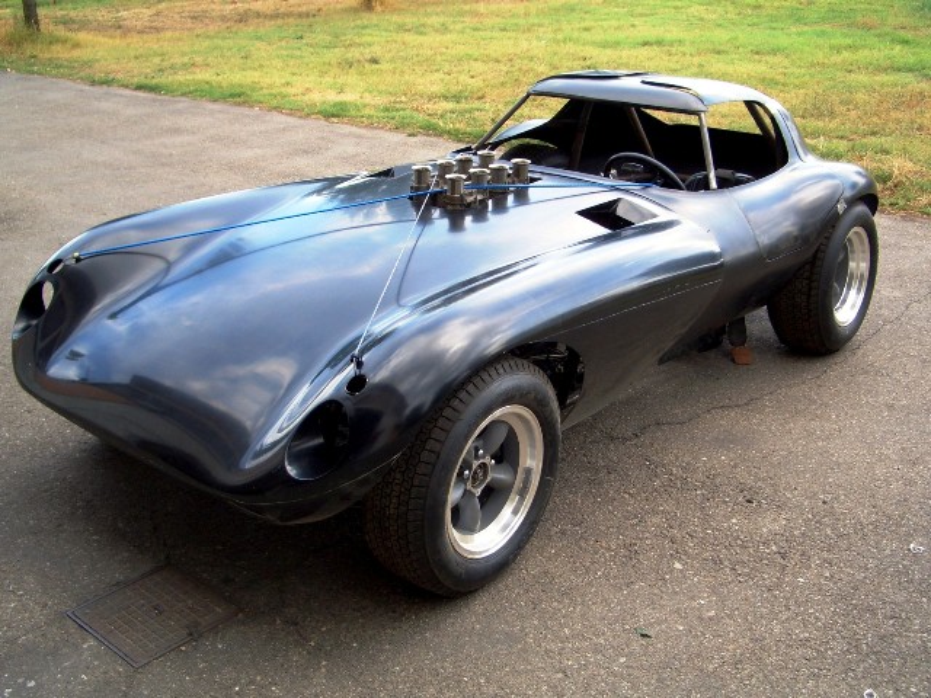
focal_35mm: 41
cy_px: 349
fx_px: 1103
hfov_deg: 45.8
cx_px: 466
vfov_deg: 35.1
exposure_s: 1/200
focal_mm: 6.8
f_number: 2.8
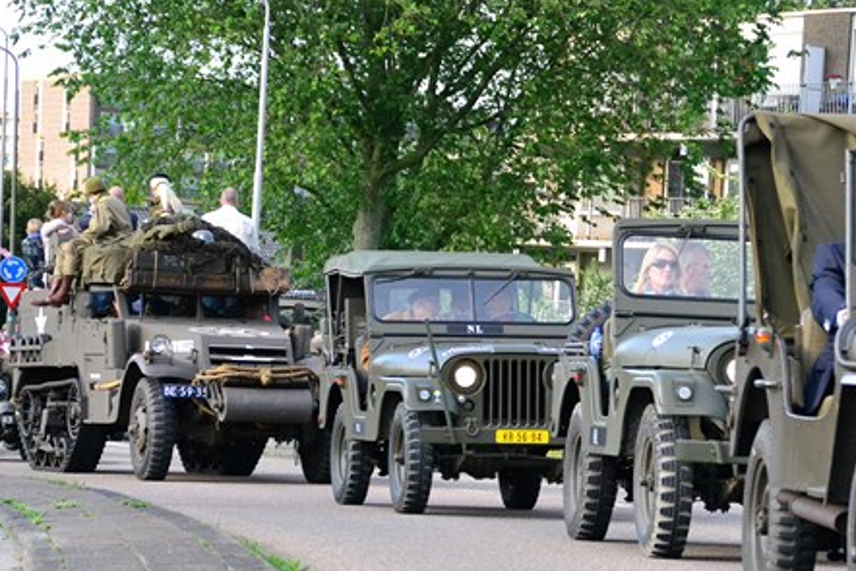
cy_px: 352
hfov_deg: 13.4
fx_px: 3631
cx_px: 461
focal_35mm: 153
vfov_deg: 9.0
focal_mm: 75
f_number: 9
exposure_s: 1/1250
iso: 3200
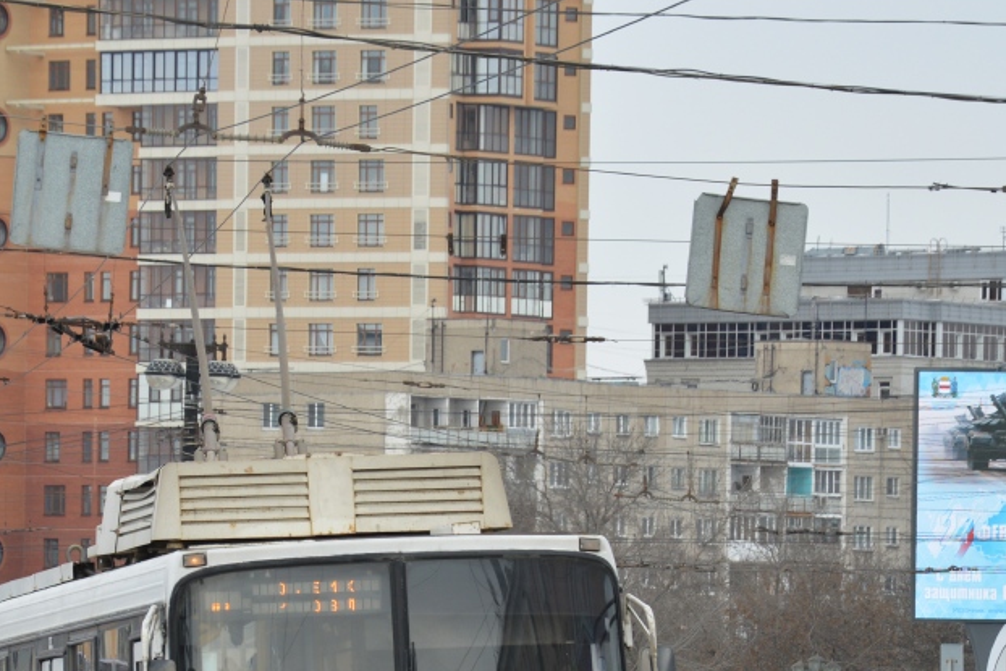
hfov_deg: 6.8
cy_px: 568
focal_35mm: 304
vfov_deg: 4.5
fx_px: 8496
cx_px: 362
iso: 100
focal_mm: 105
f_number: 6.3
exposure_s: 1/250
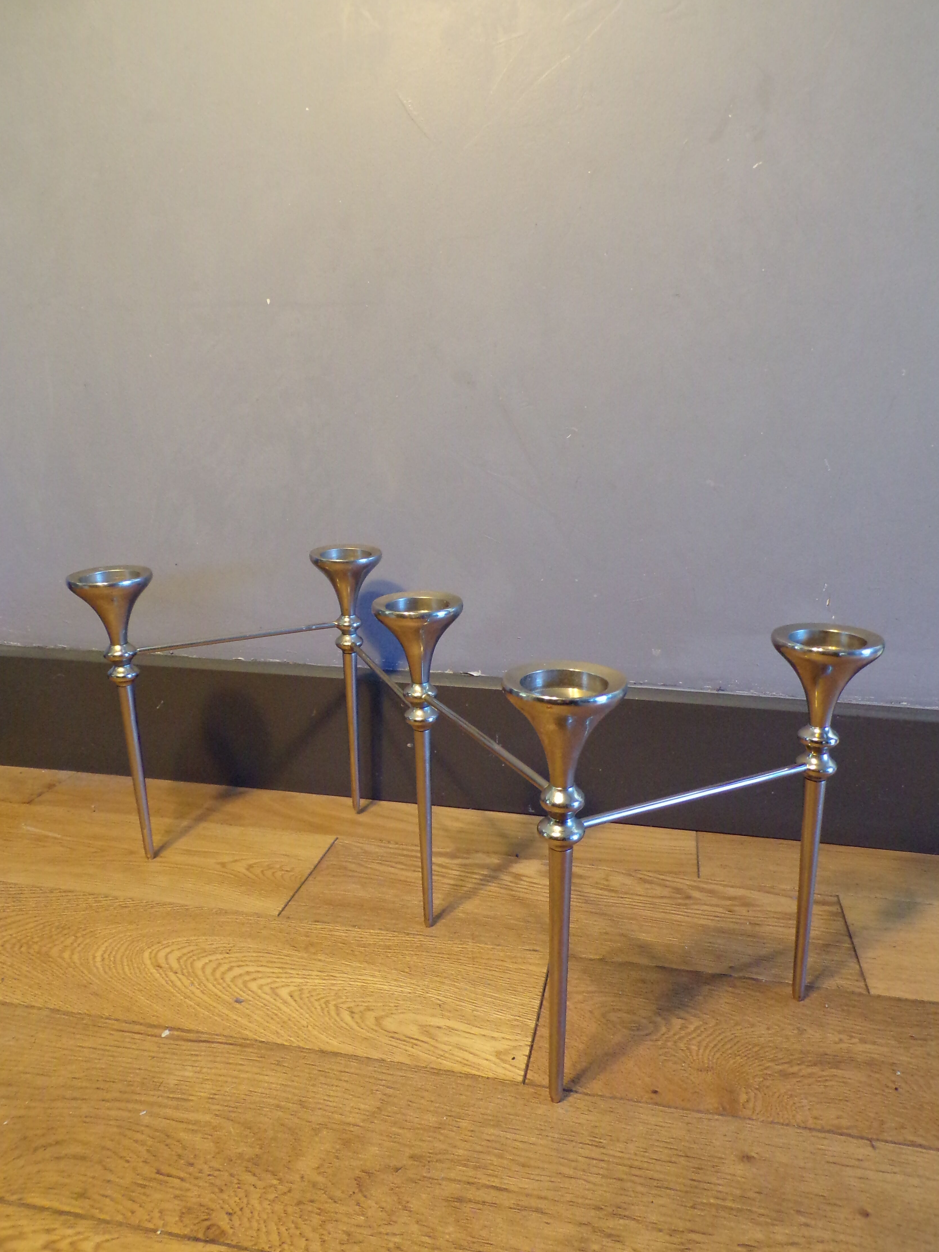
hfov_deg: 54.9
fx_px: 904
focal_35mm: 25
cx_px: 474
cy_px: 624
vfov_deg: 69.4
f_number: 3
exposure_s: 1/17
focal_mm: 4.3
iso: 436
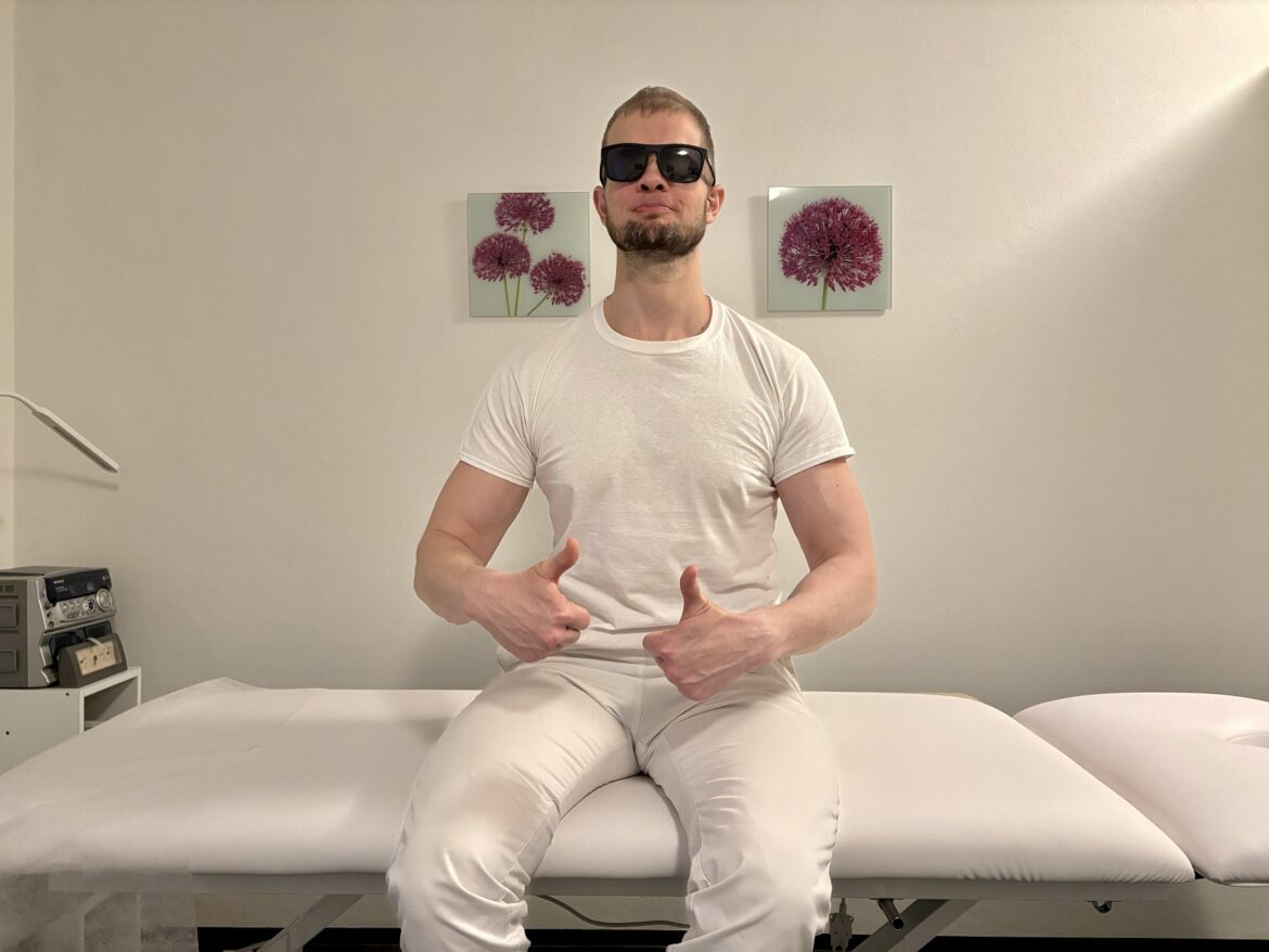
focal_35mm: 26
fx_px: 953
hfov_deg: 67.3
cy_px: 476
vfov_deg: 53.1
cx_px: 634
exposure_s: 1/50
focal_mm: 5.96
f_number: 1.6
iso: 320
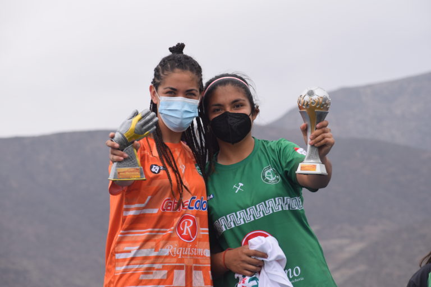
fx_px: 2694
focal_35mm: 225
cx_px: 216
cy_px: 144
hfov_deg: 9.1
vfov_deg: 6.1
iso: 100
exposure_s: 1/200
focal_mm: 150
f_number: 10
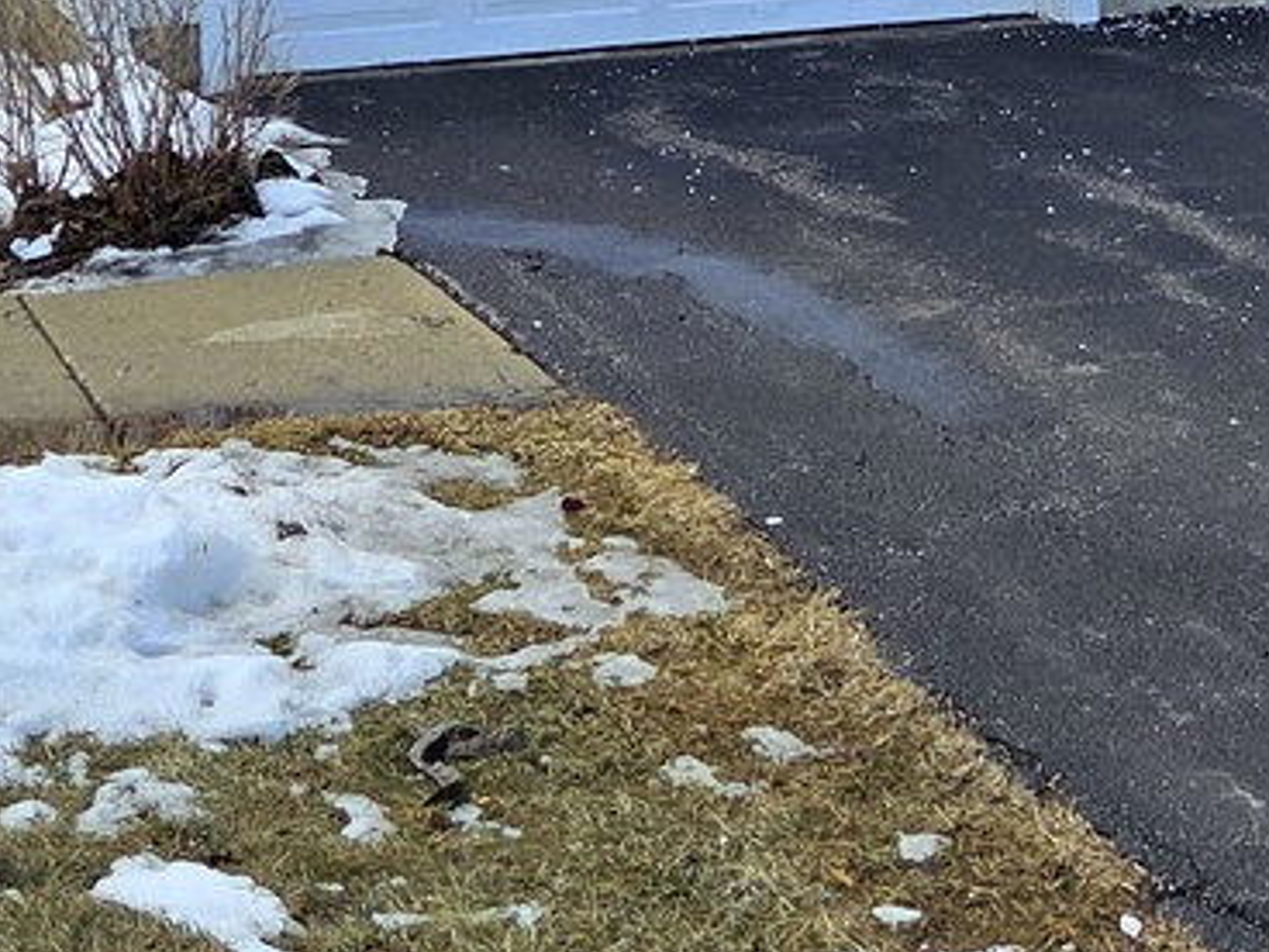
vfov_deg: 15.0
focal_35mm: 90
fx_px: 3299
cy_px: -542
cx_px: 931
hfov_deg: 21.6
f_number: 1.8
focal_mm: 5.4
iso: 80
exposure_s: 1/7328
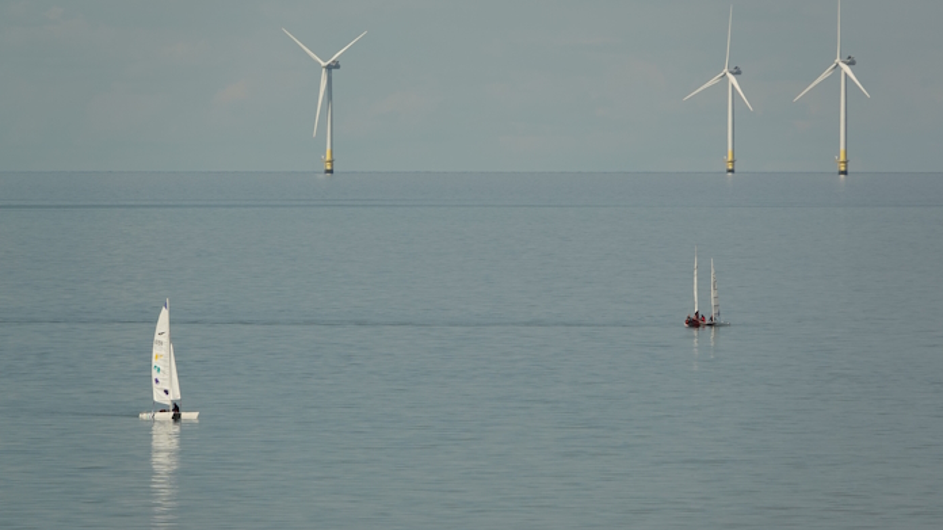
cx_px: 472
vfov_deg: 2.2
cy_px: 258
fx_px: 14023
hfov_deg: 3.9
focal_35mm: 561
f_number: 5.6
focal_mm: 195.64
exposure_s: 1/1000
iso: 100
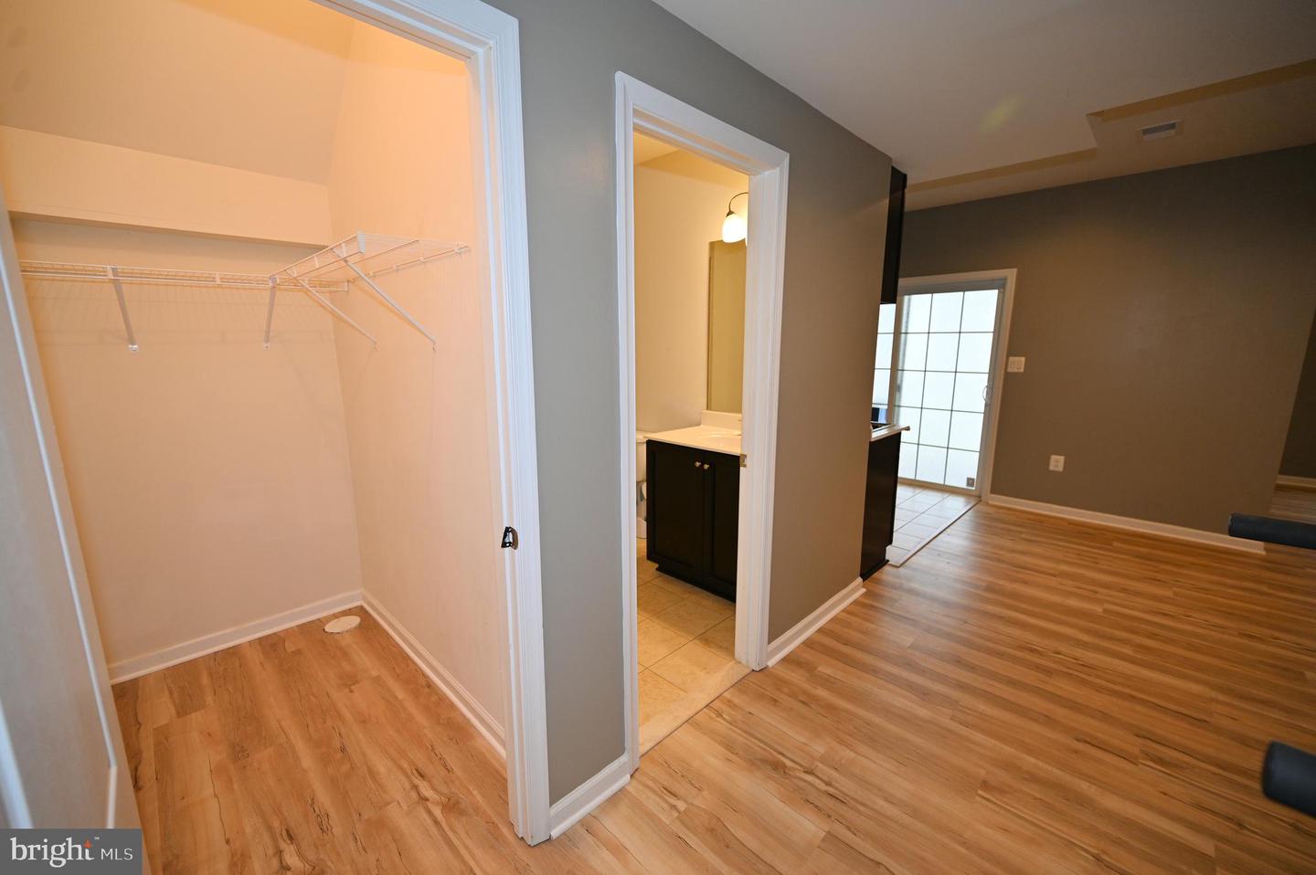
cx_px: 658
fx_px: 511
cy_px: 438
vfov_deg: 81.1
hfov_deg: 104.3
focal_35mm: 14
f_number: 4
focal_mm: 14
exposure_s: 1/80
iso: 280
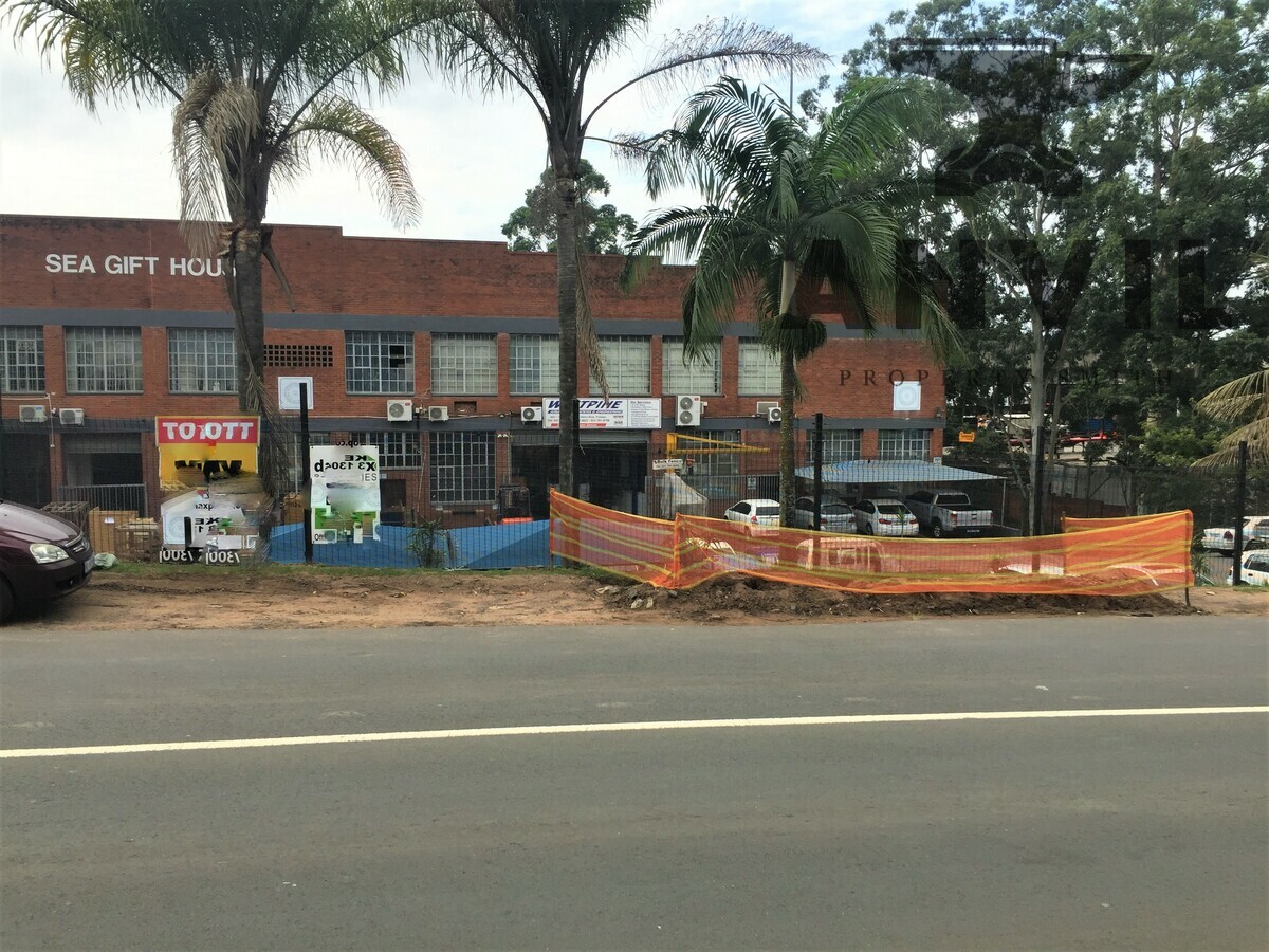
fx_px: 1063
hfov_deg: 61.7
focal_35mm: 29
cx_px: 634
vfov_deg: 48.2
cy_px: 476
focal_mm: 4.15
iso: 32
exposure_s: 1/1163
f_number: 2.2
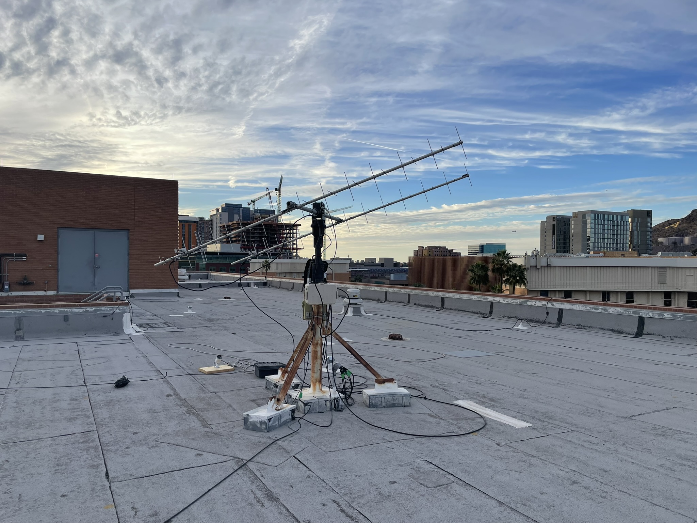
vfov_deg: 53.1
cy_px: 262
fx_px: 524
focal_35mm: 26
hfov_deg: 67.3
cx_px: 348
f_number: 1.6
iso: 32
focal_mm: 4.2
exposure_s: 1/2132
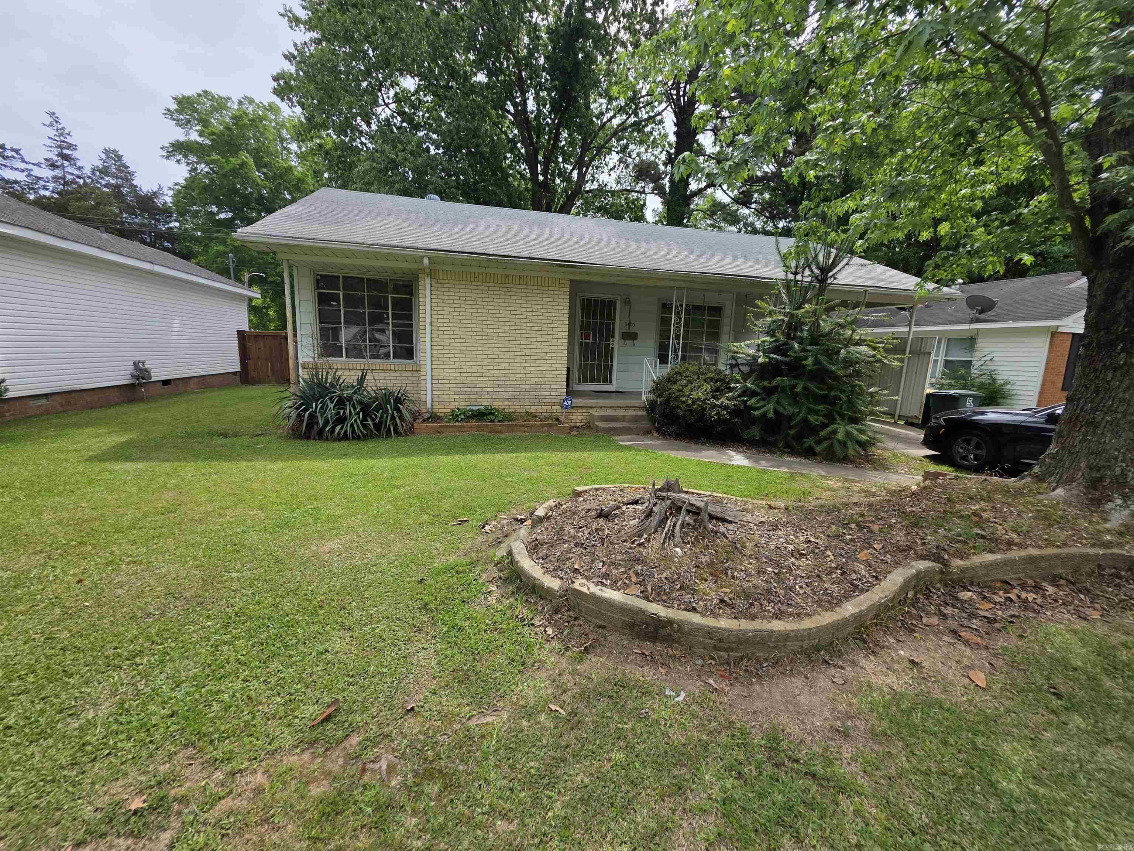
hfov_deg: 106.2
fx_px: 426
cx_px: 567
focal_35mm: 13
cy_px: 426
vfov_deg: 89.9
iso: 40
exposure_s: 1/1559
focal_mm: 2.2
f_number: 1.9
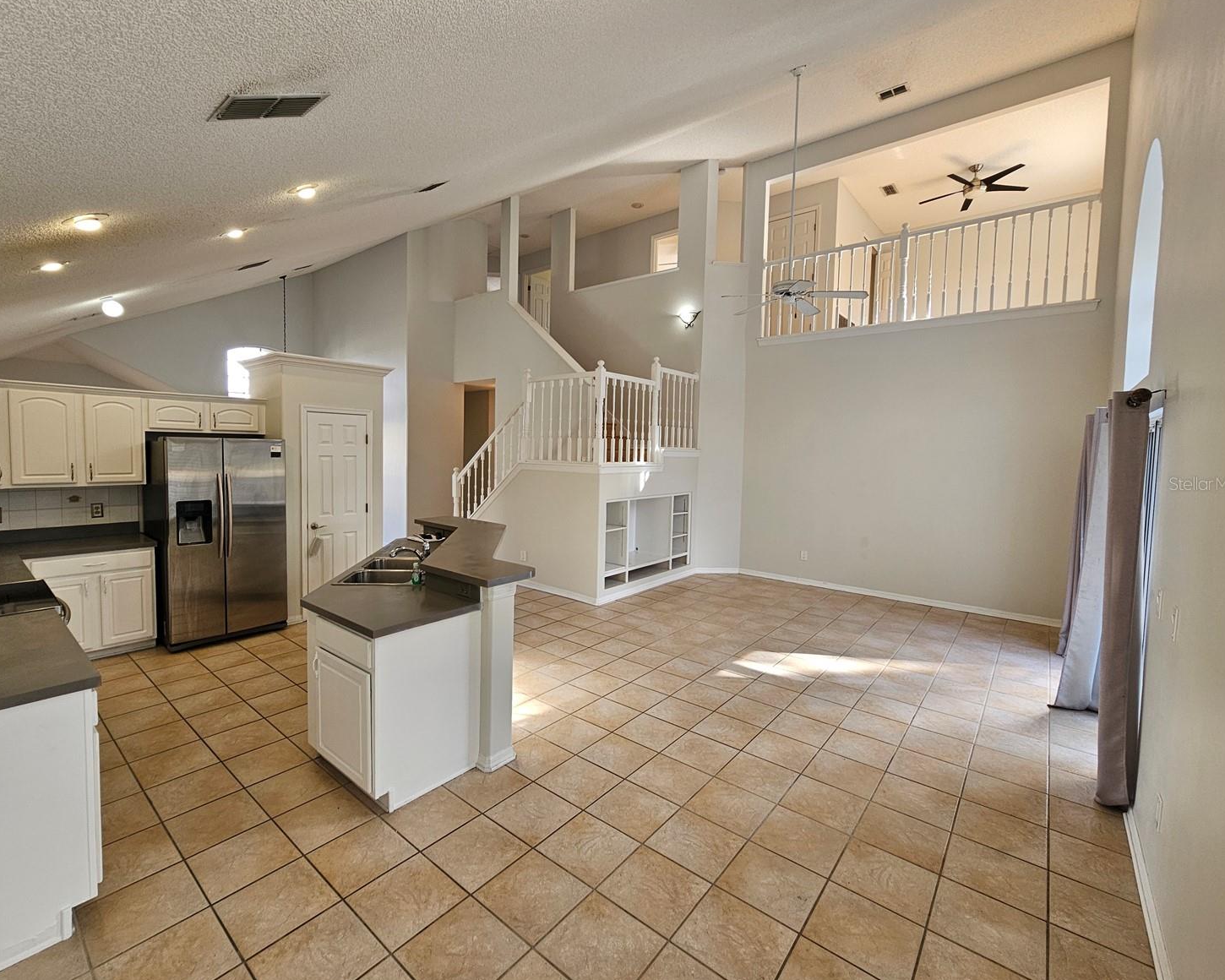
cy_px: 483
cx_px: 573
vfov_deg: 88.0
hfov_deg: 100.6
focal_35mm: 14
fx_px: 508
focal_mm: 2.2
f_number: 2.2
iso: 64
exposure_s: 1/60
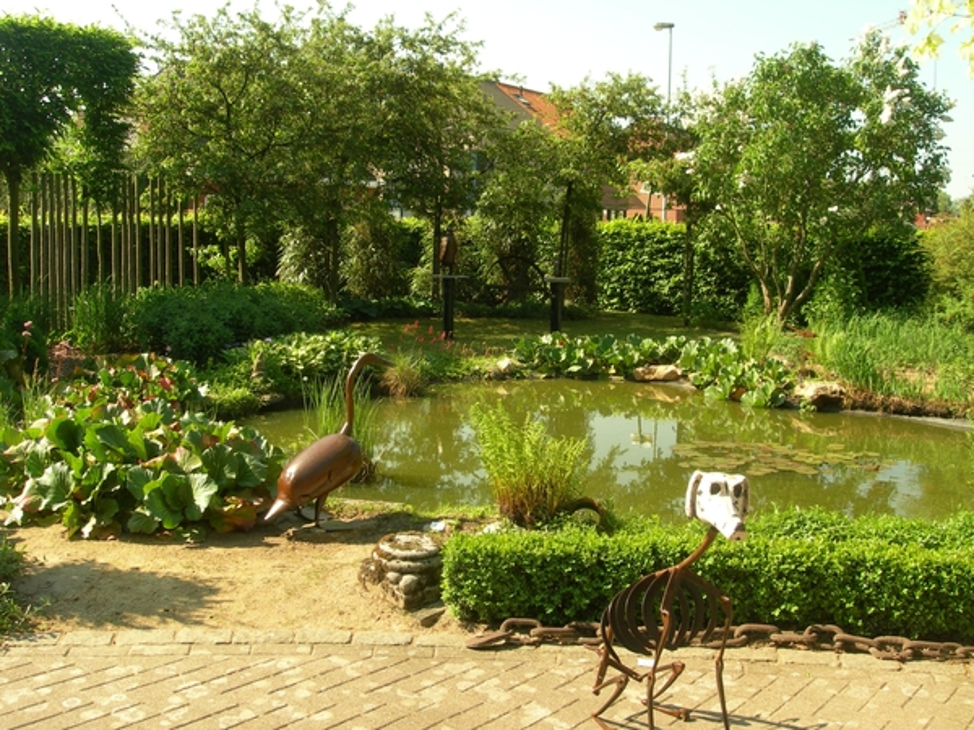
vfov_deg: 37.7
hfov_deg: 49.0
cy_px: 365
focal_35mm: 38
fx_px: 1069
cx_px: 487
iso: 50
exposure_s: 1/158
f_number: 4.8
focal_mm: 7.8
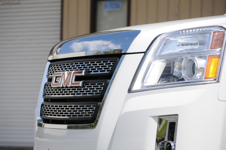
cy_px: 75
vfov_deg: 9.1
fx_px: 941
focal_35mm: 150
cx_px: 113
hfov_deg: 13.7
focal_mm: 100
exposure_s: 1/8000
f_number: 7.1
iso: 1800
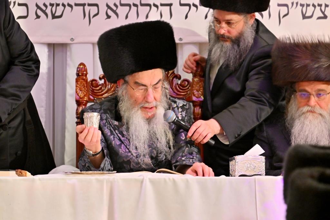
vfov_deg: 4.6
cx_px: 165
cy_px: 110
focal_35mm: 300
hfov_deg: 6.9
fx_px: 2749
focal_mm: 200
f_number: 2.8
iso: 800
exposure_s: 1/160
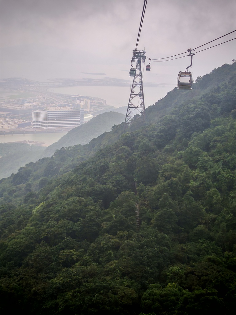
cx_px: 118
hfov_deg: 30.3
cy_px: 158
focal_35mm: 48
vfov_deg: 39.7
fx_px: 436
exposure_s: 1/140
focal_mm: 6.83
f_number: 2
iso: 50
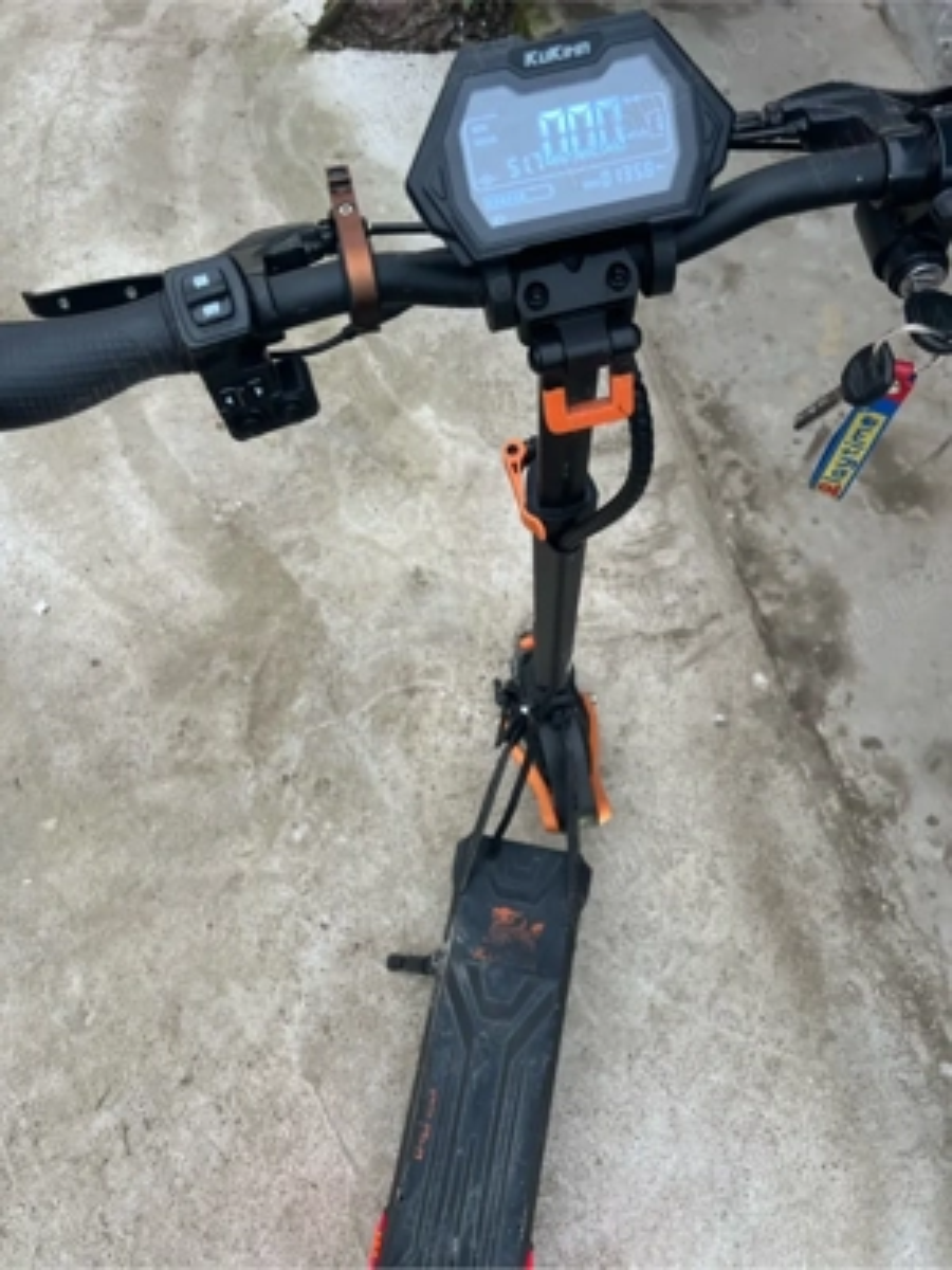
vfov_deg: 67.3
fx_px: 953
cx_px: 476
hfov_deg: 53.1
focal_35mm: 26
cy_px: 635
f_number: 1.5
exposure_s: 1/121
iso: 125
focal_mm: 5.7
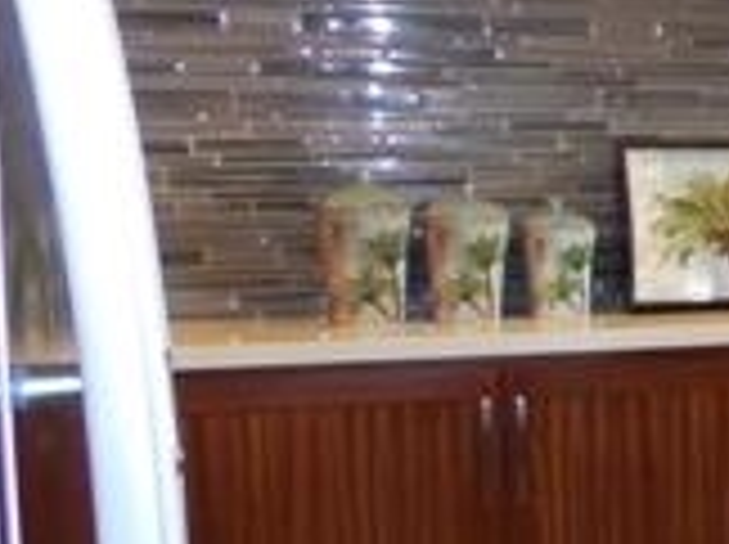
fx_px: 2082
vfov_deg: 14.9
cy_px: 274
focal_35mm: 99
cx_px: 1377
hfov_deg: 16.2
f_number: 3.3
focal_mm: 4.3
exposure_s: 1/60
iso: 500
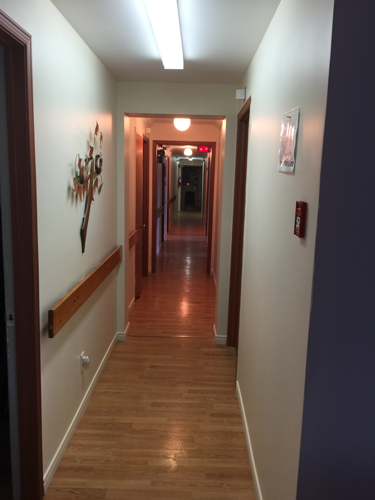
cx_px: 188
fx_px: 419
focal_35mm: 29
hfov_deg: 48.2
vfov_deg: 61.7
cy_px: 250
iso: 32
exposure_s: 1/30
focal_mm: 4.15
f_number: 2.2
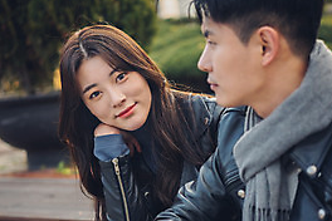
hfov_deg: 19.3
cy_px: 152
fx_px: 977
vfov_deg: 12.9
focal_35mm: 106
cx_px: 167
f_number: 3.2
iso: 250
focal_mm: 70
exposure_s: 1/500
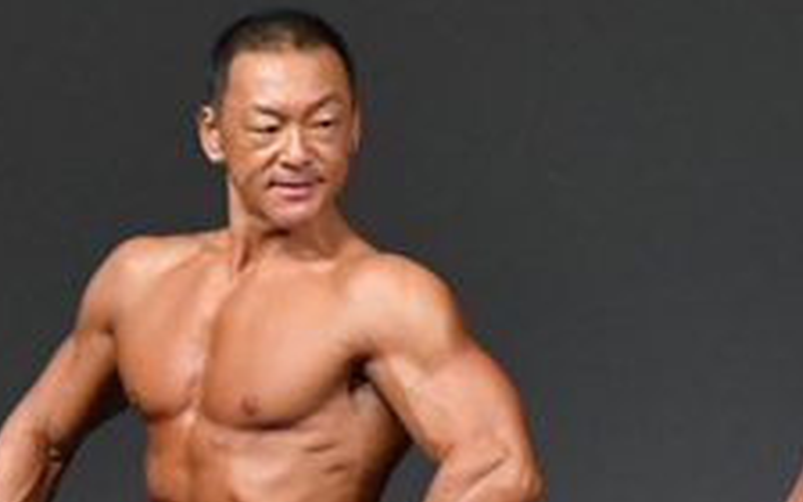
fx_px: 24270
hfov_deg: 1.9
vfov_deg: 1.2
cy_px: 681
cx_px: -41
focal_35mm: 1109
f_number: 5.6
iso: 4000
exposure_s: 1/400
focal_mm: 210
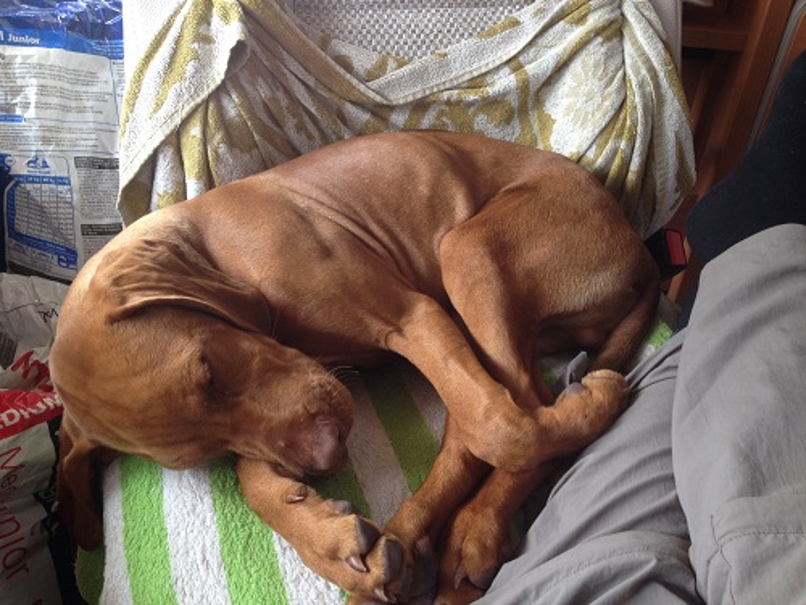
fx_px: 815
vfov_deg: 40.7
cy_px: 302
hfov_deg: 52.6
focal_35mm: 35
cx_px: 403
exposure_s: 1/24
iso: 50
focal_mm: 4.28
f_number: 2.4
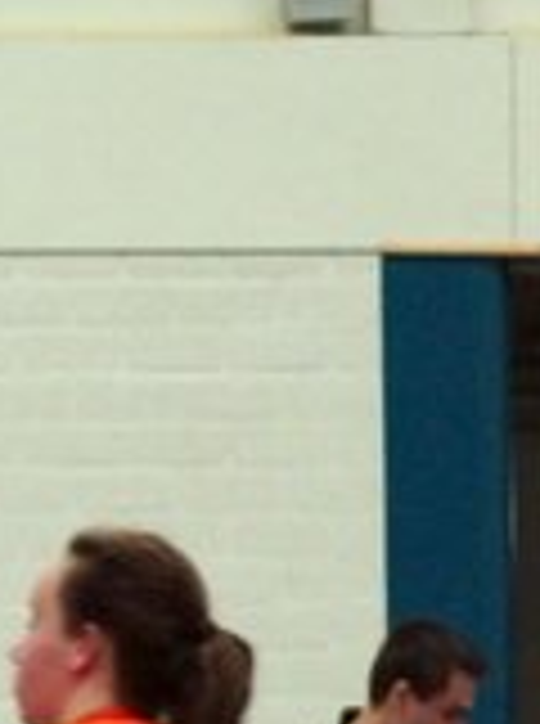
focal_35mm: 460
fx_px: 9606
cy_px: 587
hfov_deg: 3.2
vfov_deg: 4.3
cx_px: 328
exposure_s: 1/160
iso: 800
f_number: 2.8
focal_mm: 50
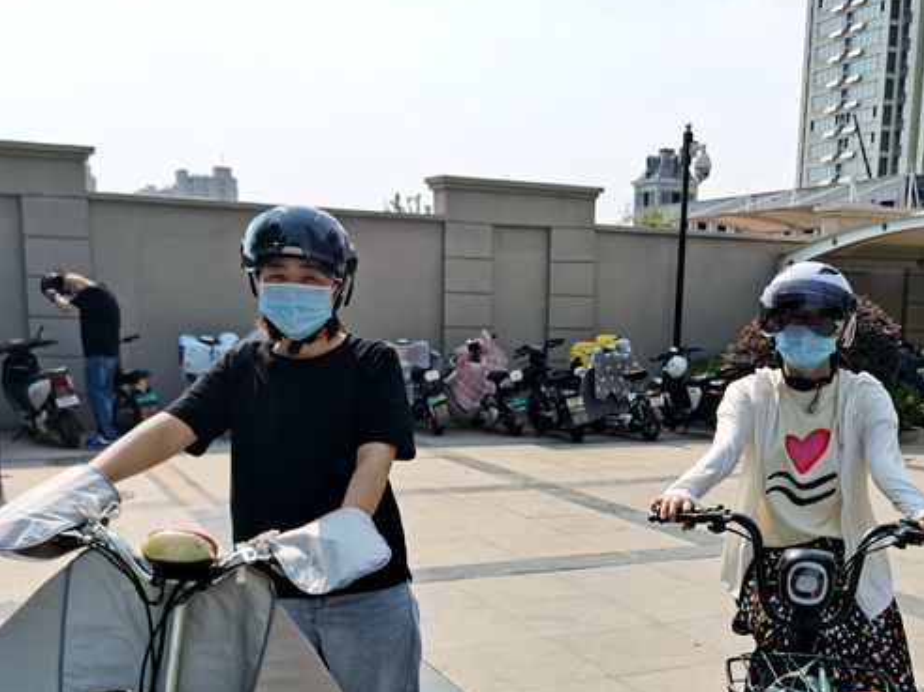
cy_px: 542
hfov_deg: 42.7
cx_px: 570
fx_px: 1174
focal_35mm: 44
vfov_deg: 32.1
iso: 50
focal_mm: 5.56
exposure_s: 1/7092
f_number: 1.6
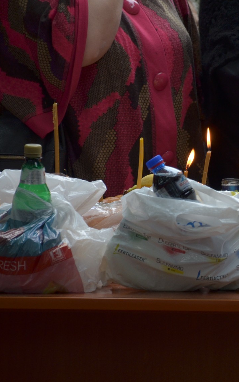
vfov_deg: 5.9
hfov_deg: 3.7
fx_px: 3730
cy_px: 209
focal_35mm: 358
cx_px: 276
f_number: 5.6
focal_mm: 140
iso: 400
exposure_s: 1/125
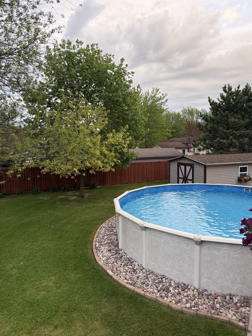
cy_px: 168
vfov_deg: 71.6
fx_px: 233
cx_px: 126
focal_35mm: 24
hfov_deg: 56.8
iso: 160
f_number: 1.78
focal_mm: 6.76
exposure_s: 1/185
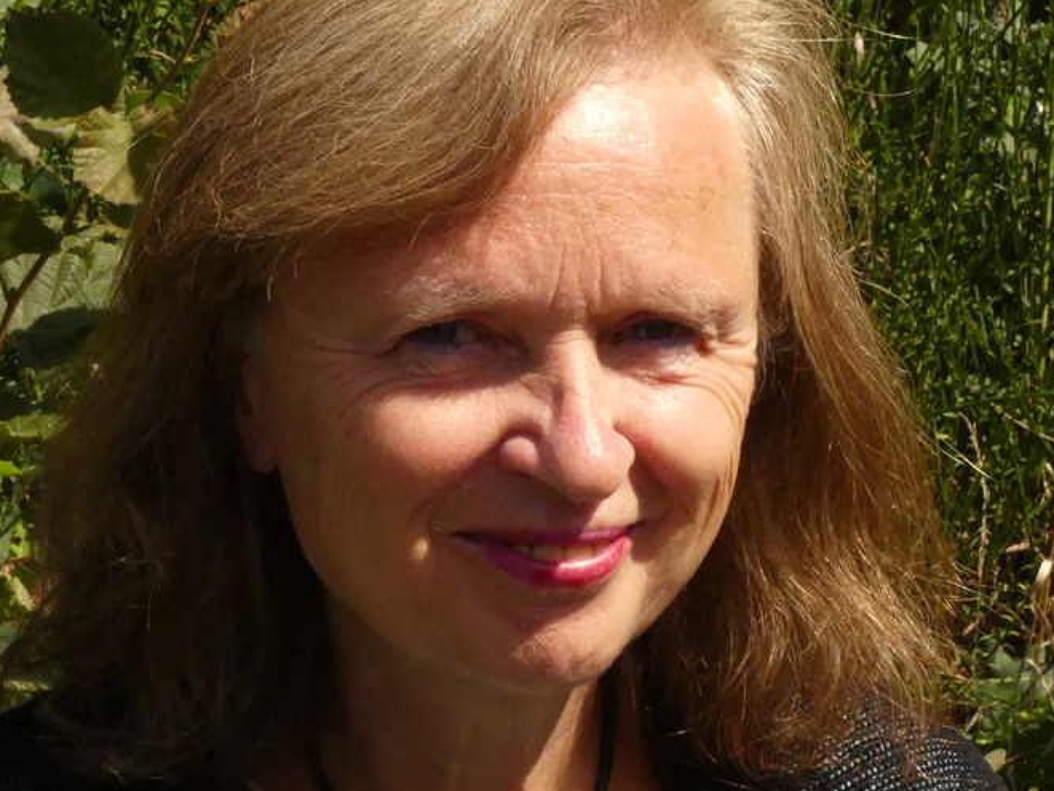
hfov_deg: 11.9
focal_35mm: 166
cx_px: 508
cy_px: 304
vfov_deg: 8.9
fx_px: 5054
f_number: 8
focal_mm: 19.2
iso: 800
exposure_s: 1/1300
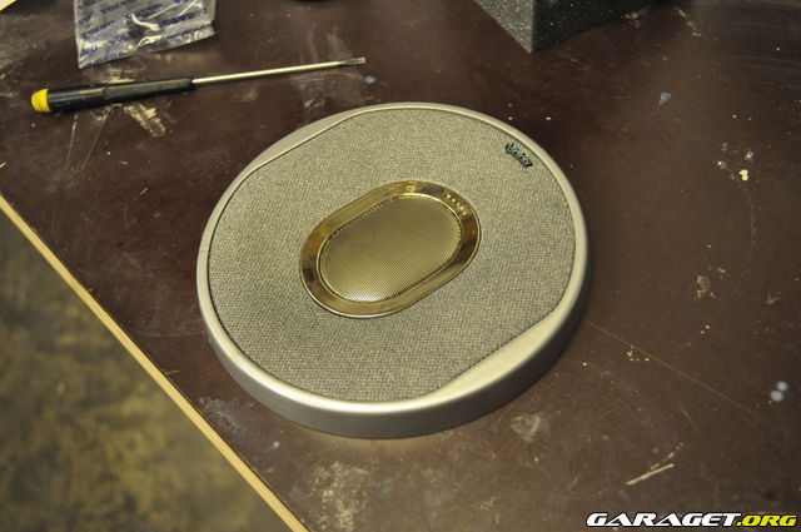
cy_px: 266
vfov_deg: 36.8
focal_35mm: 36
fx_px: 800
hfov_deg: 53.2
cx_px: 400
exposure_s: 1/30
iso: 1400
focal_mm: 24
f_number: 4
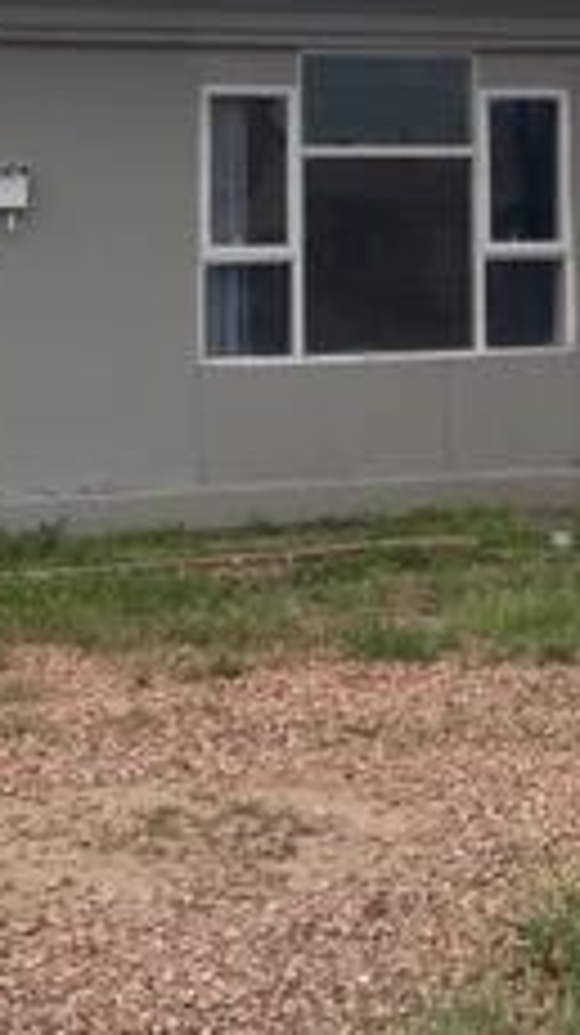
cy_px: 202
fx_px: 2028
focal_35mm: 74
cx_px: 490
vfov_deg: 28.0
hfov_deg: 16.1
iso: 32
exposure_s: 1/1585
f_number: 1.8
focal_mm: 4.25
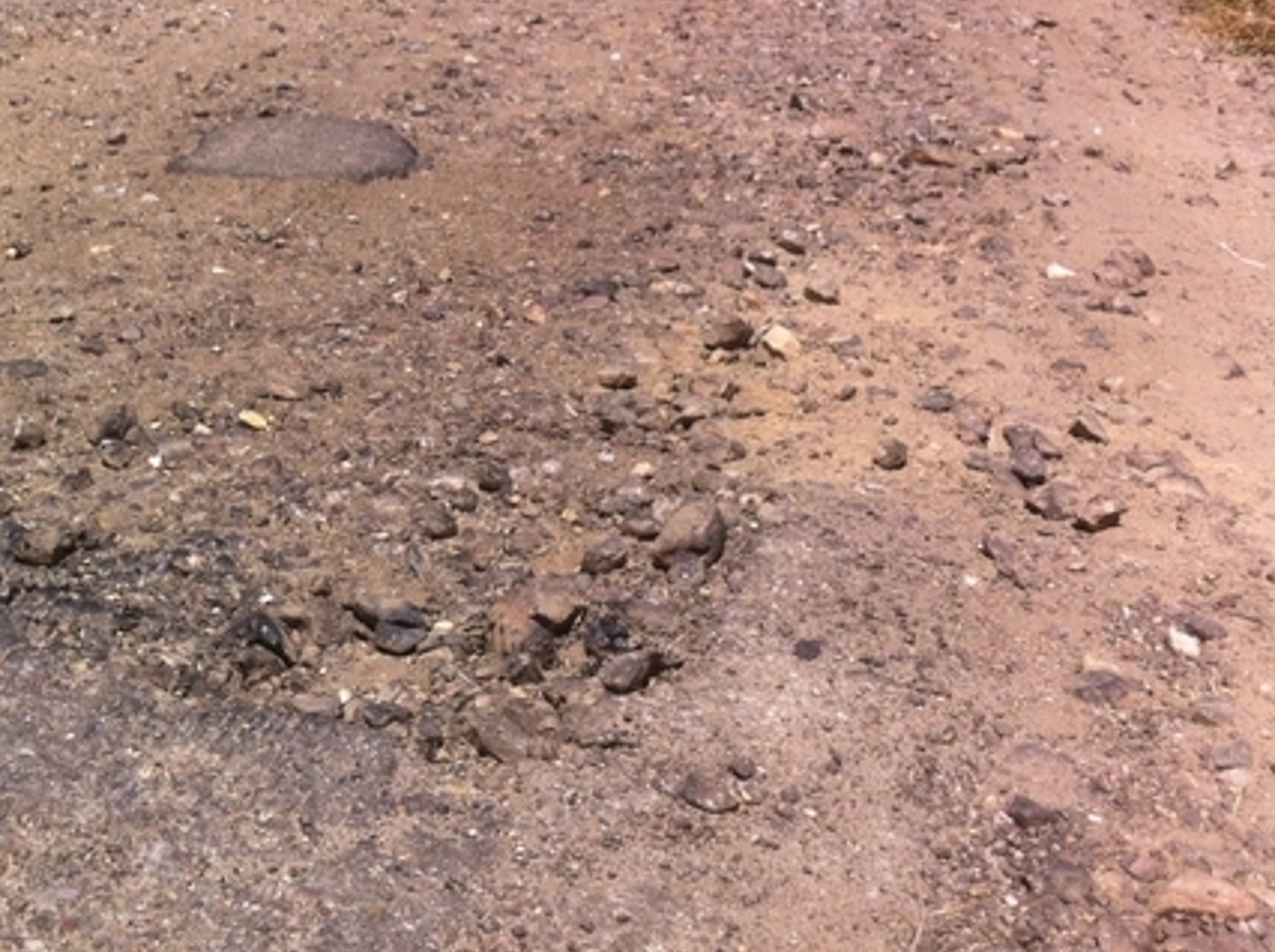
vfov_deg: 26.3
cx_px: 356
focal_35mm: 55
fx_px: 2022
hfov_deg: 34.4
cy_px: 284
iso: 80
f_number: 2.8
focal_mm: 3.85
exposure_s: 1/2011
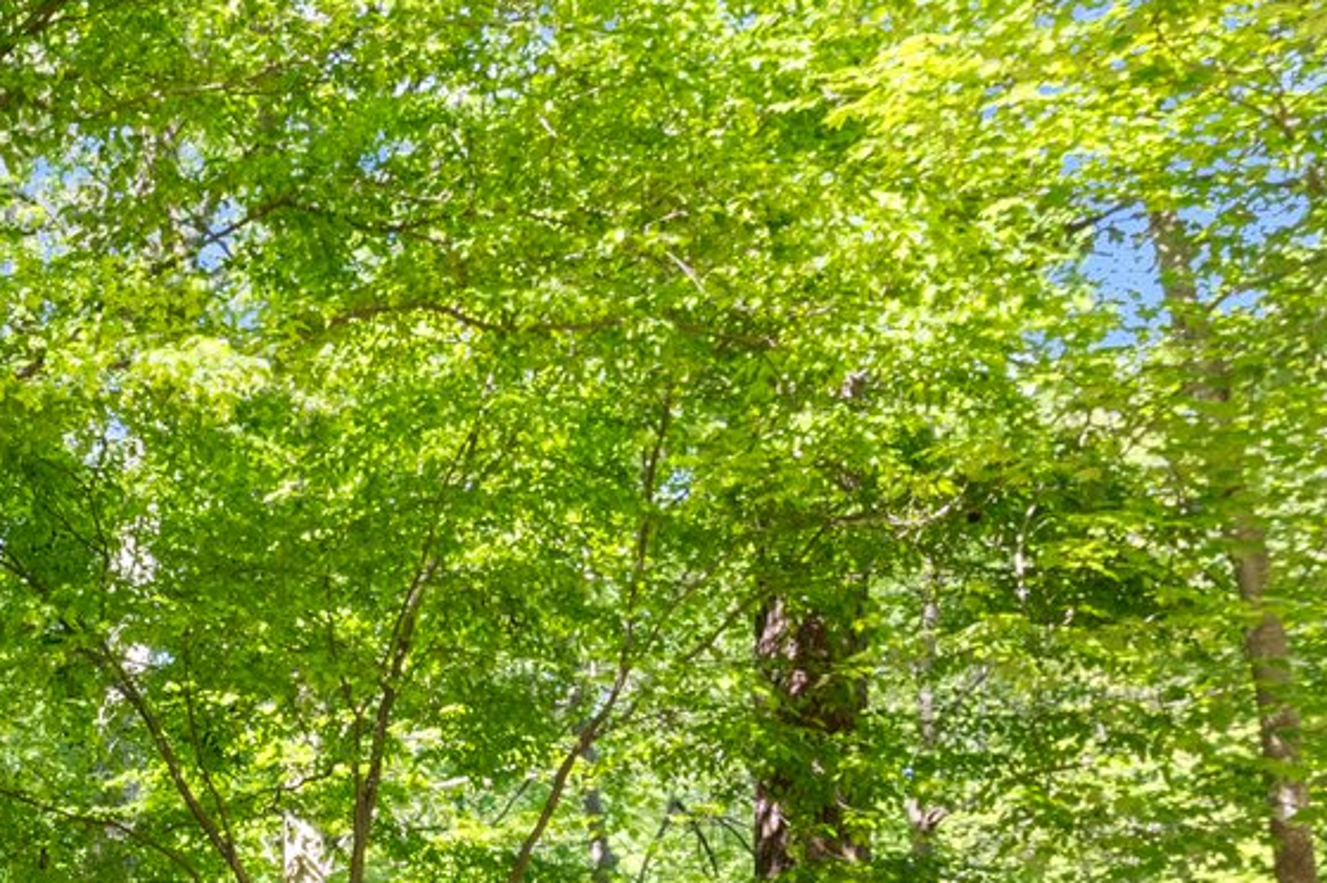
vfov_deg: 20.5
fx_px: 2026
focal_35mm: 55
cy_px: 1376
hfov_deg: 26.2
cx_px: -674
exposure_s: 1/40
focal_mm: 15
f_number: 7.1
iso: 400
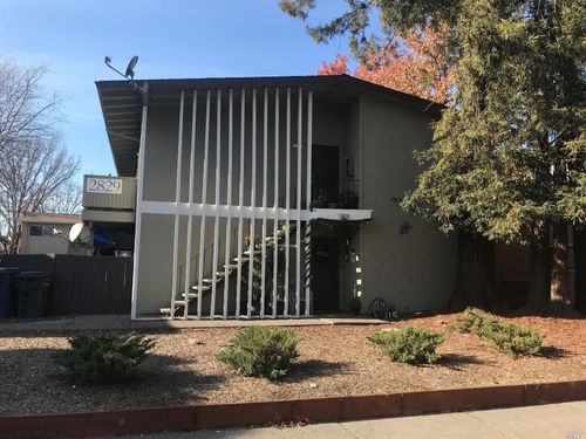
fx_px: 474
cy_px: 220
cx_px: 293
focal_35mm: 28
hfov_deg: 63.4
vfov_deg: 49.7
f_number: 1.8
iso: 20
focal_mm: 3.99
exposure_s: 1/818
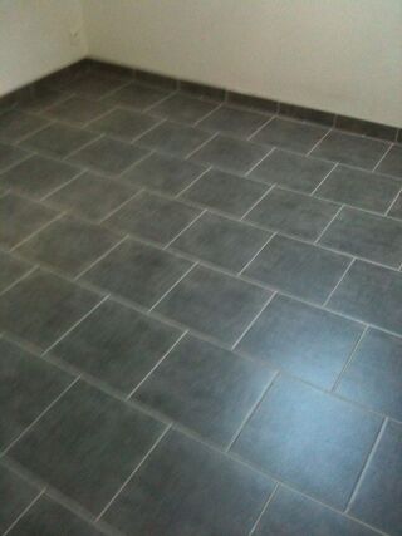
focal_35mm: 35
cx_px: 201
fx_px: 542
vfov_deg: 52.6
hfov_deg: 40.7
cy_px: 268
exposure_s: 1/17
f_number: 2.8
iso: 250
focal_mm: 3.85
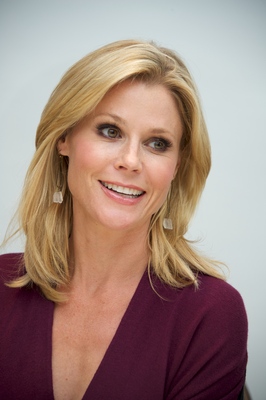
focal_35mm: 180
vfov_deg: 11.4
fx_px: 1998
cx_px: 133
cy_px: 200
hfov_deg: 7.6
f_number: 5.6
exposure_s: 1/60
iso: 400
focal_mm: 180
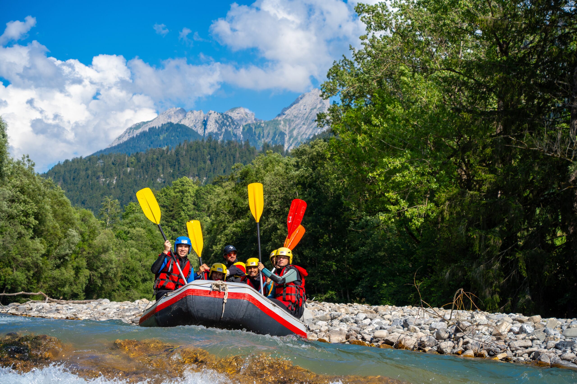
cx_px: 288
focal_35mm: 67
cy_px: 192
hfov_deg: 30.1
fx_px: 1074
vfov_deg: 20.3
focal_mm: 67
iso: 200
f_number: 5.6
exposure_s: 1/640
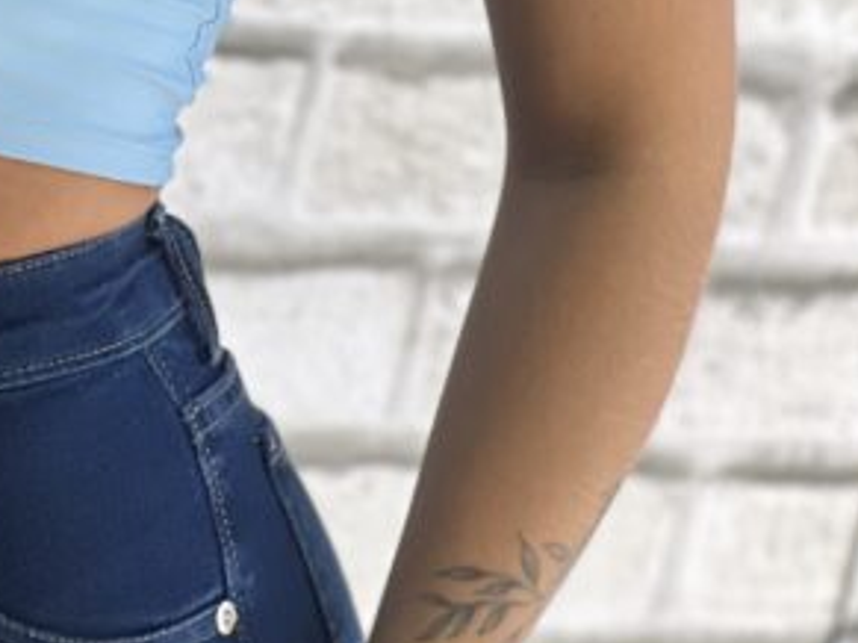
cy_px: -583
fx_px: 6120
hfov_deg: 8.0
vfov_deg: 5.9
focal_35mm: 247
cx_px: -3
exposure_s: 1/120
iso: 125
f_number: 2.8
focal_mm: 9
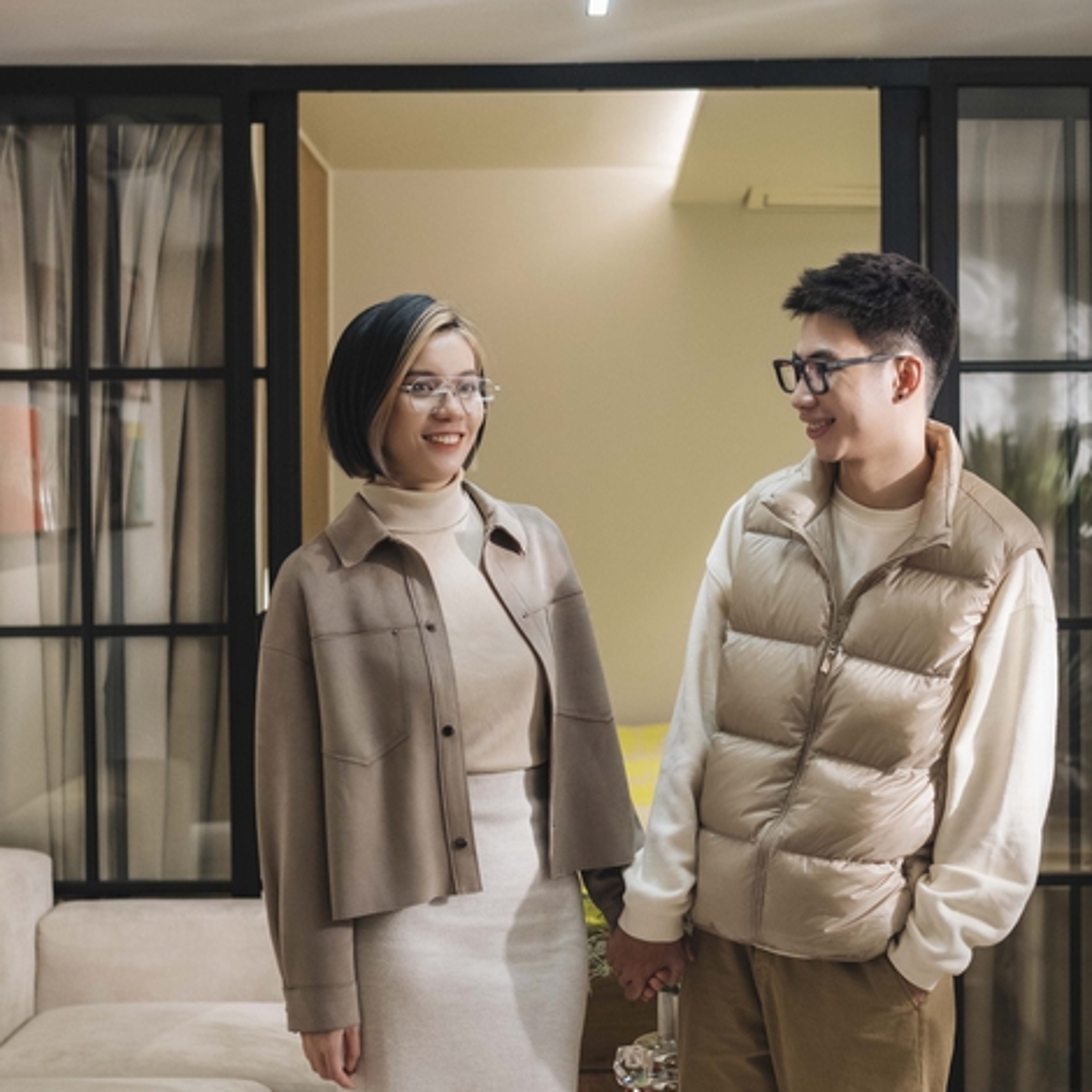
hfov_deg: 24.6
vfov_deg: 24.7
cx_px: 690
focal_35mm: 70
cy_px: 563
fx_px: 2498
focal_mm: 30
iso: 640
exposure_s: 1/160
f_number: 2
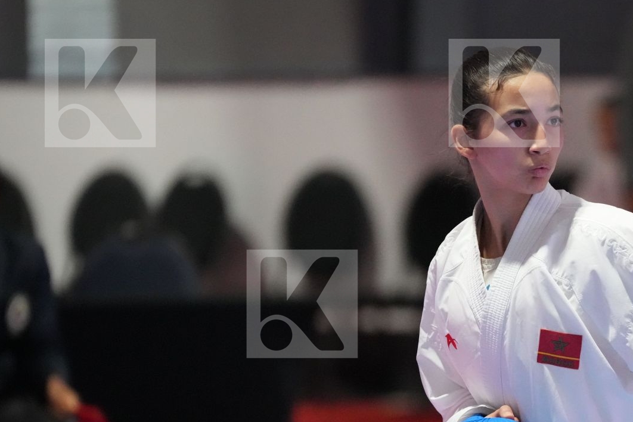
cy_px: 304
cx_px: 504
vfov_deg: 4.1
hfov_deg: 6.1
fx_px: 5960
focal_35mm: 339
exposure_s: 1/800
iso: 12800
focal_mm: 200
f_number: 2.8
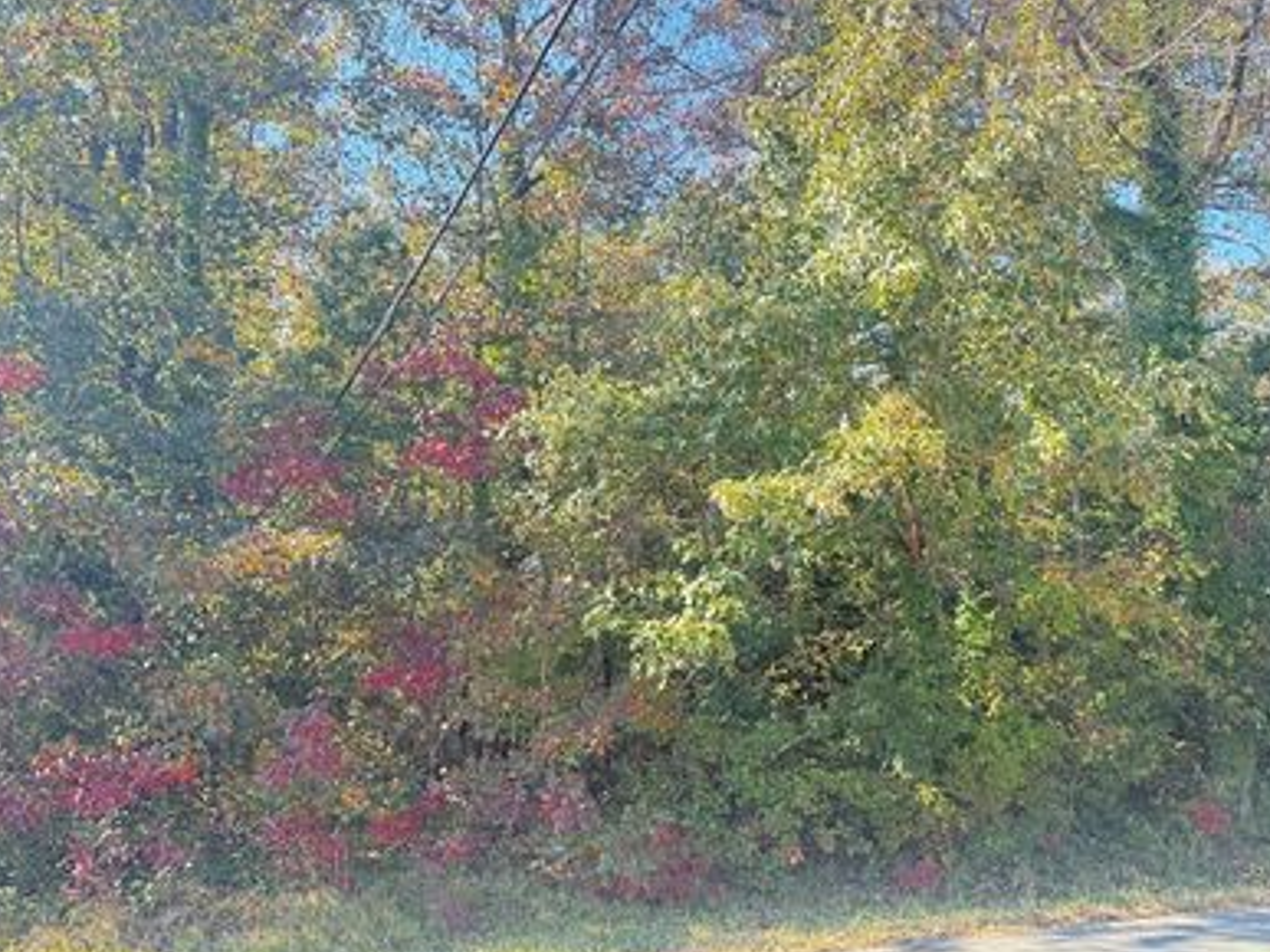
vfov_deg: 45.4
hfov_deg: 58.3
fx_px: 1137
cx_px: 584
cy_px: 451
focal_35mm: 31
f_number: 1.78
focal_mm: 6.76
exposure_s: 1/309
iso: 100
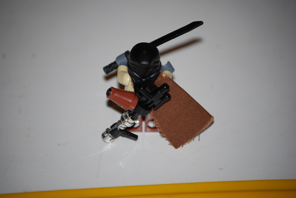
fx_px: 1605
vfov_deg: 7.1
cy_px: 99
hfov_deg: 10.5
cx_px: 148
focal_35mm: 195
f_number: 5
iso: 200
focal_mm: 130
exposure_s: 1/60
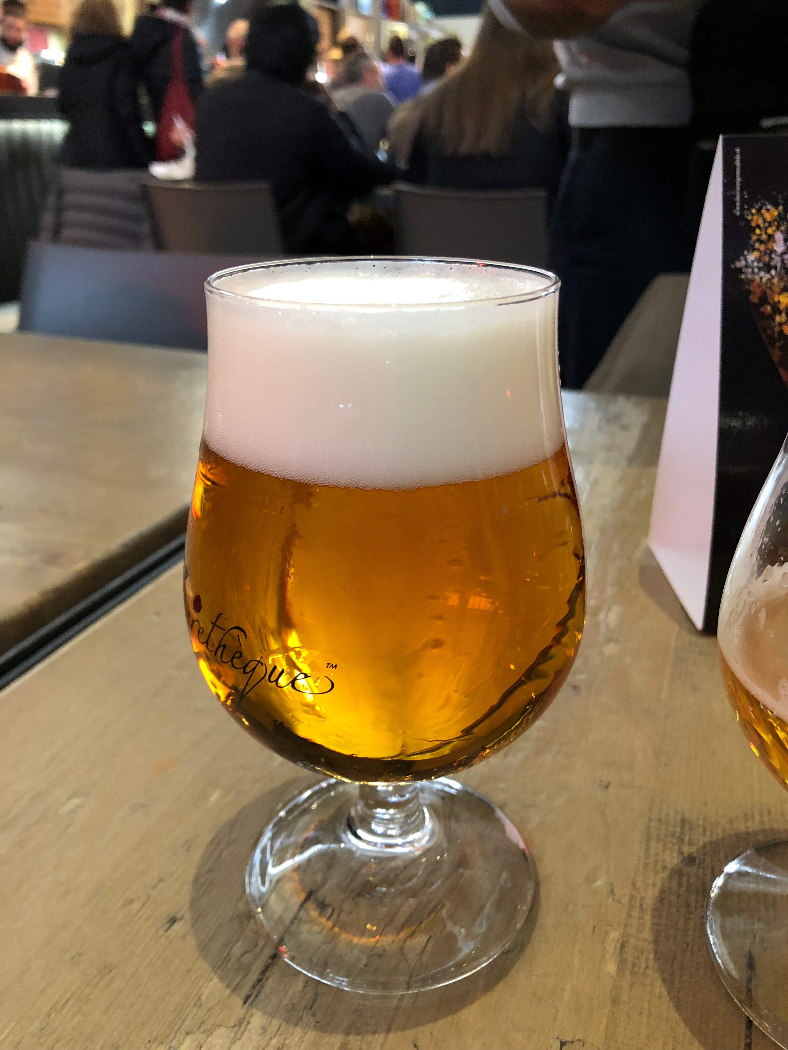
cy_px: 525
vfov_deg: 63.4
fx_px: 850
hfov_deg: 49.7
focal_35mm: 28
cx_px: 394
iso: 100
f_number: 1.8
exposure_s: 1/14
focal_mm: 4
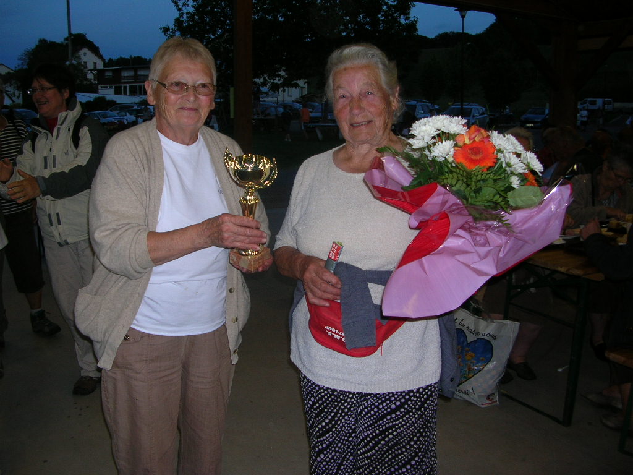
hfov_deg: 52.6
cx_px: 316
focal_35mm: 35
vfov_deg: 40.7
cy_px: 238
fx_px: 640
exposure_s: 1/60.1
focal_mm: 5.8
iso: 50
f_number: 2.8
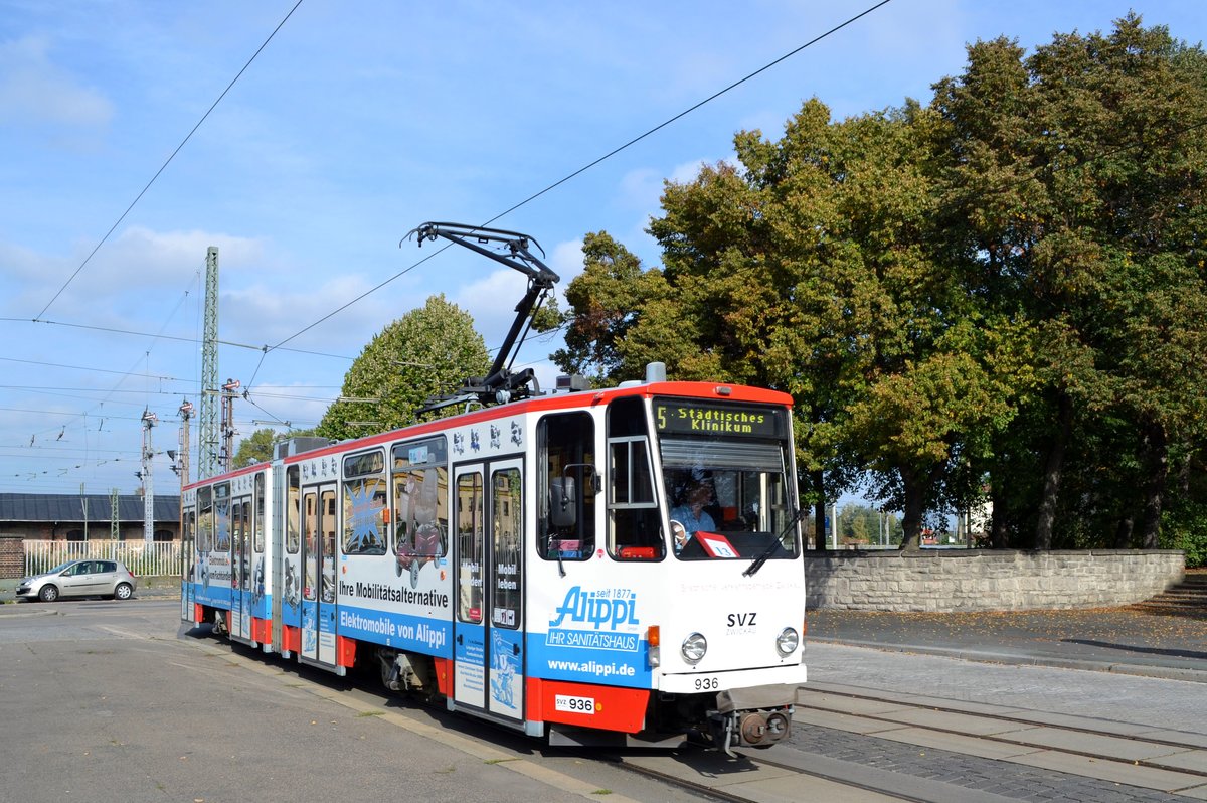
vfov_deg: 47.9
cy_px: 402
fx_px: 904
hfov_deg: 67.4
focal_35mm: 27
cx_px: 604
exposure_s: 1/250
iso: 100
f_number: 8
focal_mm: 18
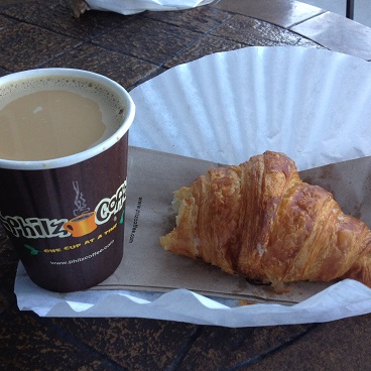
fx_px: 509
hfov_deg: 40.0
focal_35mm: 42
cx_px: 188
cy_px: 188
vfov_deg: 40.0
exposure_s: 1/120
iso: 80
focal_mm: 4.28
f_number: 2.4
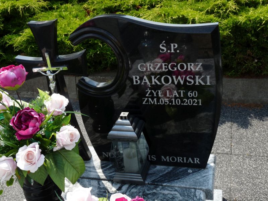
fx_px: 341
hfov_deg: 42.9
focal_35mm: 44
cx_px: 134
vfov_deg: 32.9
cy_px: 100
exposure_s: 1/250
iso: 100
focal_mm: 7.8
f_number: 5.6
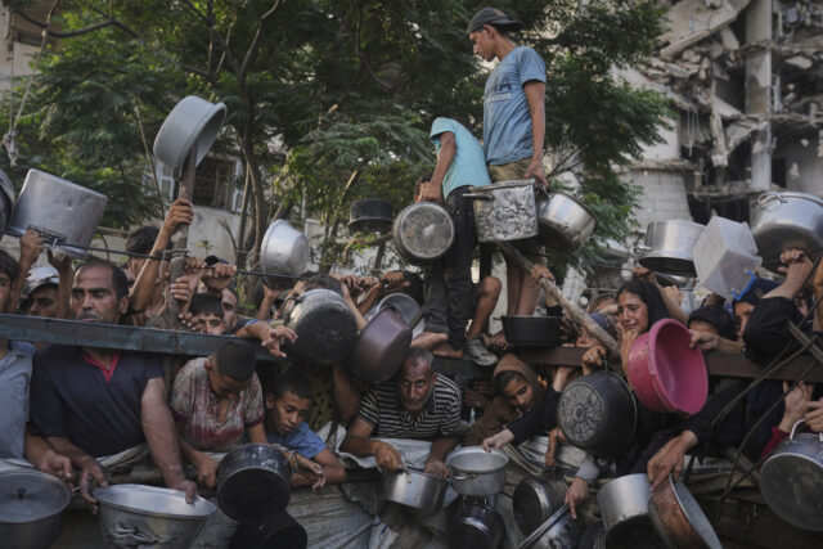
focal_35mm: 35
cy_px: 274
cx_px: 412
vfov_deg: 37.9
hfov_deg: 54.4
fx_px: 800
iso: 200
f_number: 3.2
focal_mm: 35
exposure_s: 1/400
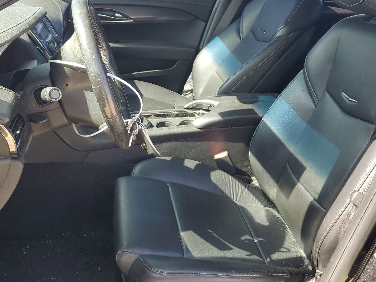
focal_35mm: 37
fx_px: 402
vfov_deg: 38.6
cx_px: 158
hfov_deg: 49.9
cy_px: 120
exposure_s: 1/323
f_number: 1.5
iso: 50
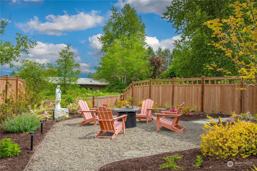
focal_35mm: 24
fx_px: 171
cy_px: 86
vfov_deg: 53.1
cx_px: 128
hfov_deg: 73.7
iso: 125
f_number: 6.7
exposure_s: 1/350
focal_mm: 24
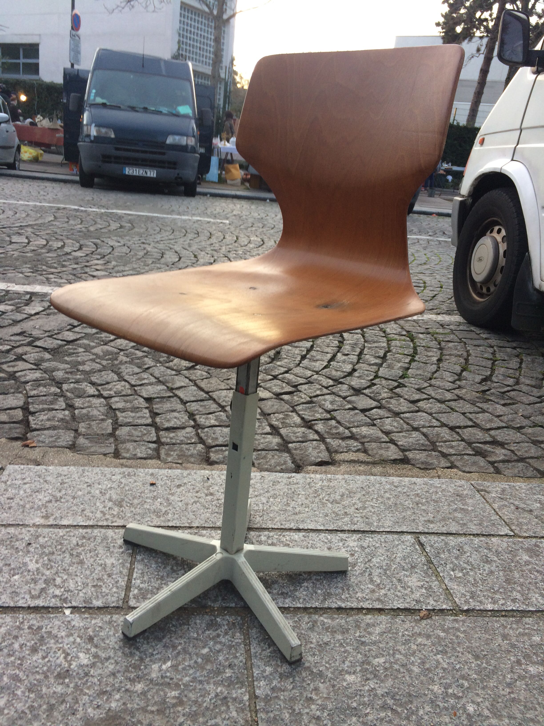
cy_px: 363
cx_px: 272
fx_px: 608
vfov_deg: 61.7
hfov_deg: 48.2
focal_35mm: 29
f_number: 2.2
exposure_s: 1/100
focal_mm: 4.15
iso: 64
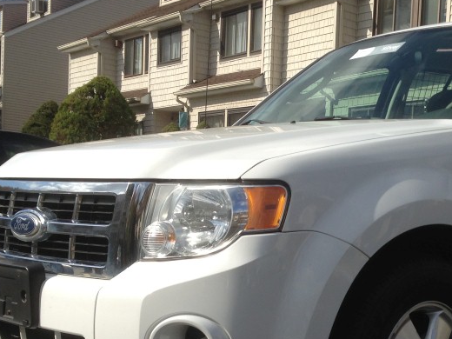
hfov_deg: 29.1
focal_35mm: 65
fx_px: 849
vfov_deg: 22.3
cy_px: 265
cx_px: 362
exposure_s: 1/2008
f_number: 2.4
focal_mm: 4.13
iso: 50
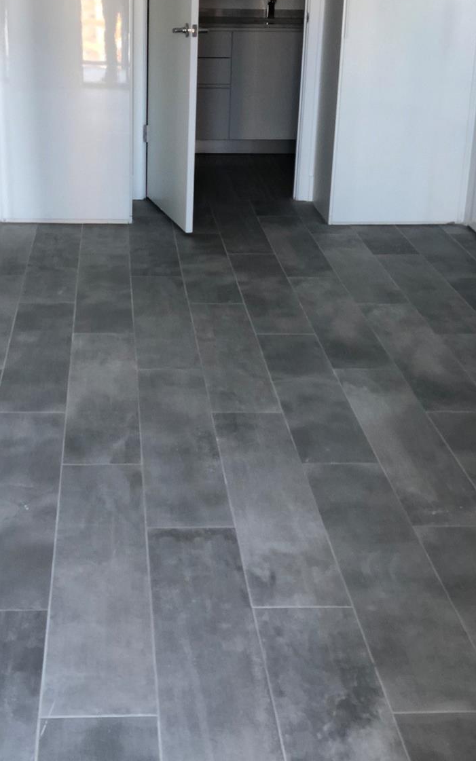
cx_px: 174
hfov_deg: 21.9
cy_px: 397
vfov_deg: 34.5
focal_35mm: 59
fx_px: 1224
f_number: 2.4
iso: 80
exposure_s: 1/40
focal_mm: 6
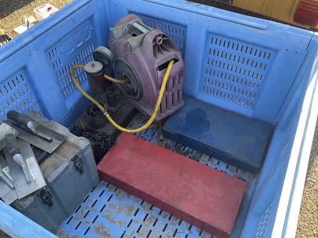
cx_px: 159
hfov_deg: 61.7
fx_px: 266
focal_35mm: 29
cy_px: 119
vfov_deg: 48.2
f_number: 1.8
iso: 25
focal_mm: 3
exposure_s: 1/122
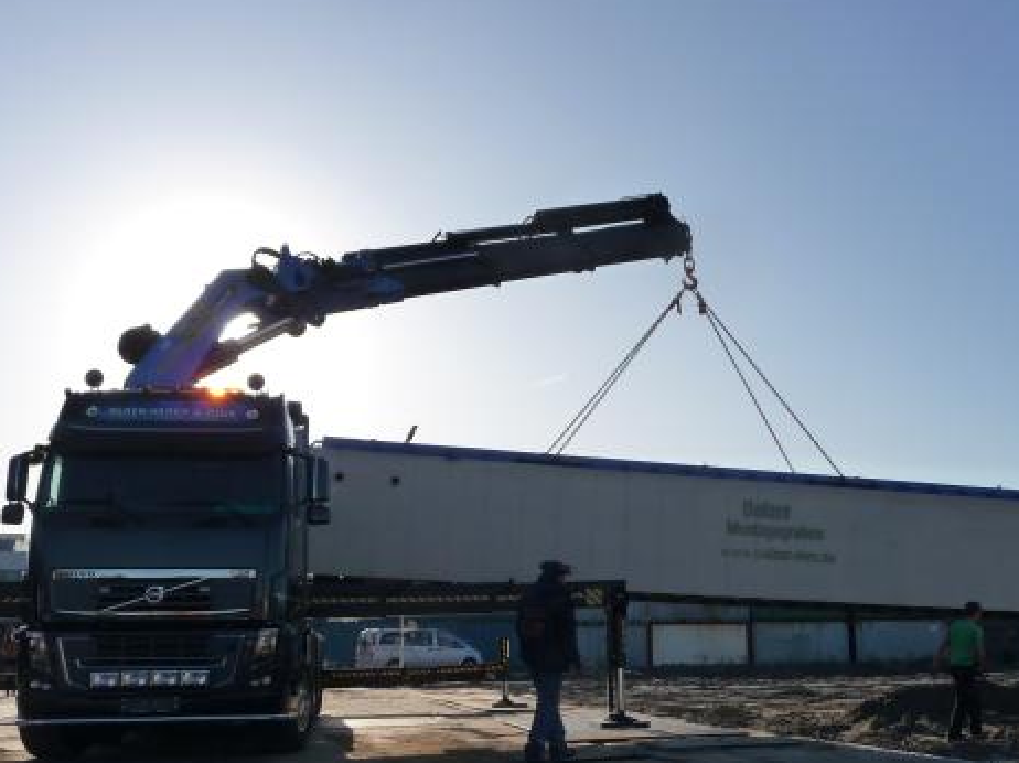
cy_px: 445
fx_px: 1147
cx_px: 571
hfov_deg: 47.8
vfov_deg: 36.7
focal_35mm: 39
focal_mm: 5
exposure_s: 1/320
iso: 160
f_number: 8
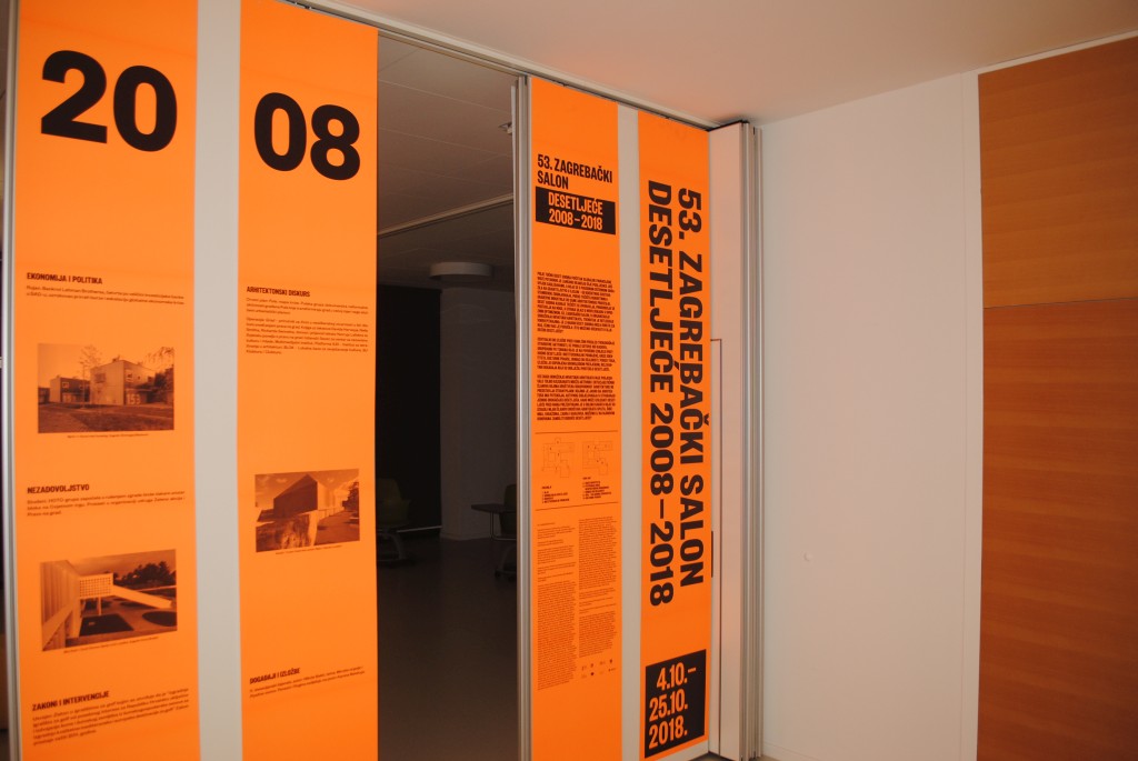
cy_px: 380
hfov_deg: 67.3
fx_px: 854
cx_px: 569
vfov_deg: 48.0
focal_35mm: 27
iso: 200
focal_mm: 18
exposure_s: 1/60
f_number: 3.5
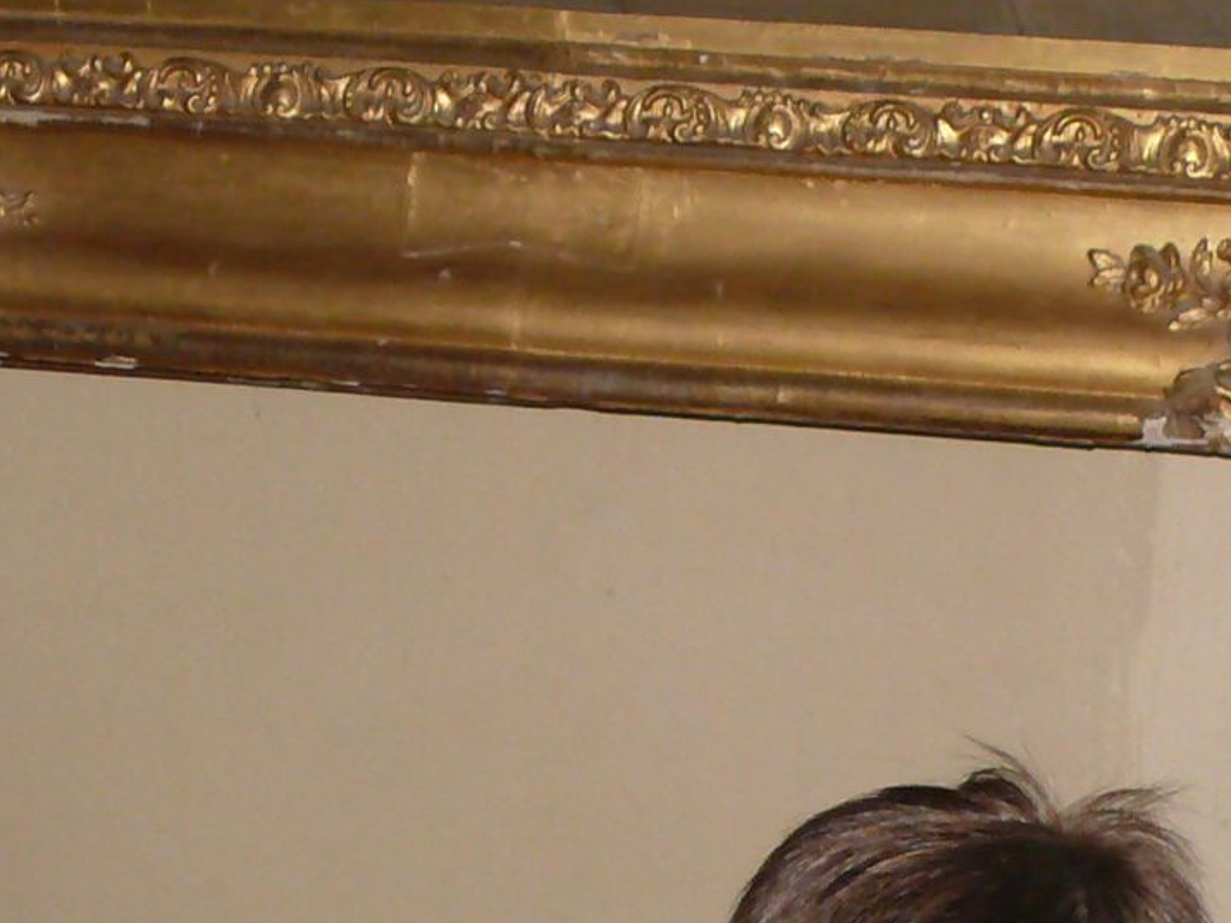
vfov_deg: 9.2
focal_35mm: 154
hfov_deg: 12.8
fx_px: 5476
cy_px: 1610
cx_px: 782
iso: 200
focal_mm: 8.7
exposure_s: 1/200
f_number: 2.8
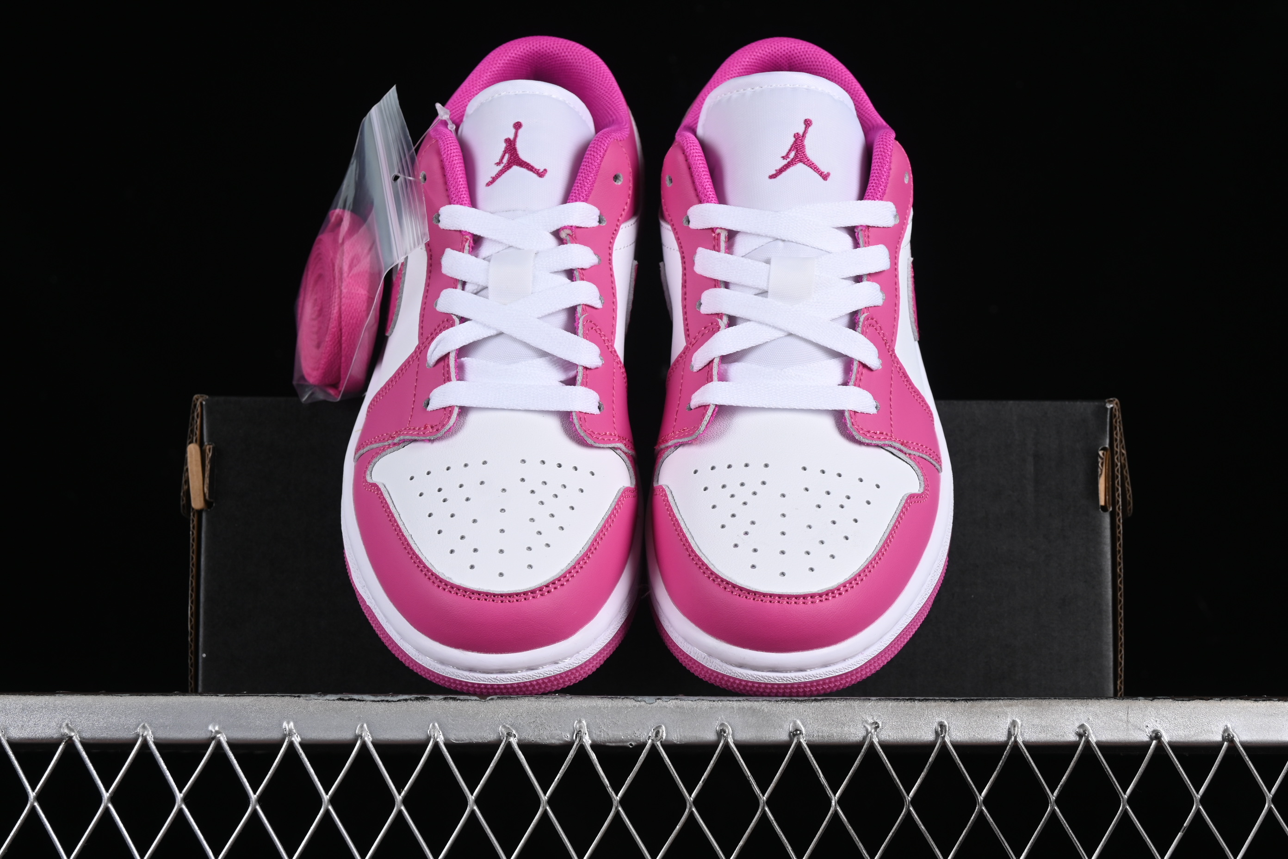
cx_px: 644
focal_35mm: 75
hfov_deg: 27.0
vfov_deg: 18.2
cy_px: 430
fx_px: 2683
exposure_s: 1/80
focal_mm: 50
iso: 160
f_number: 8
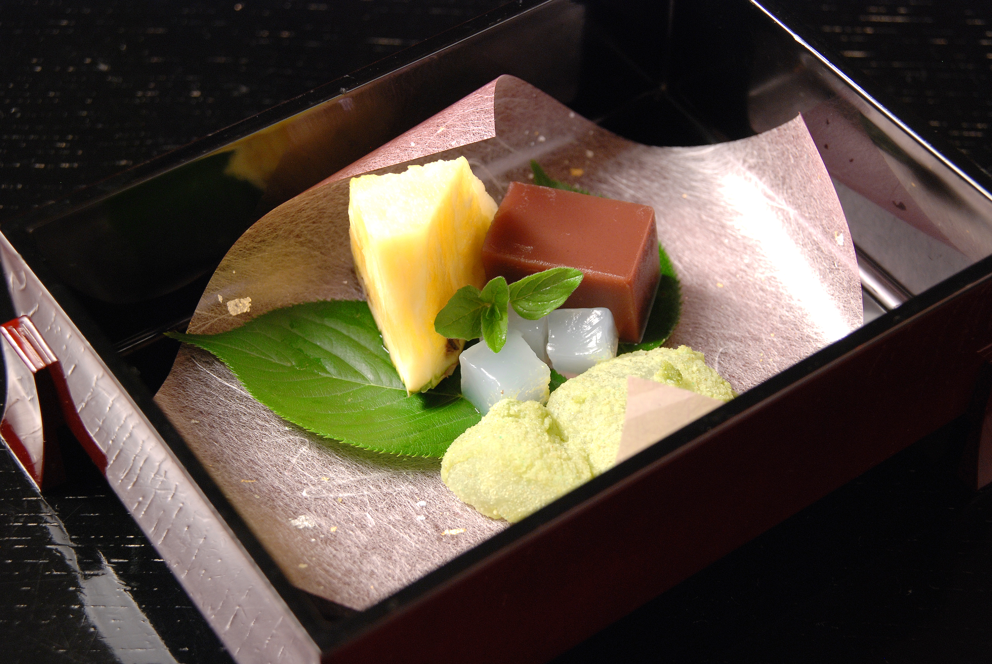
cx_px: 496
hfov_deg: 24.6
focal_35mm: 82
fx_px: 2276
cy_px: 332
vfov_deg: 16.6
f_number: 6.7
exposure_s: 1/15
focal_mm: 55
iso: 400
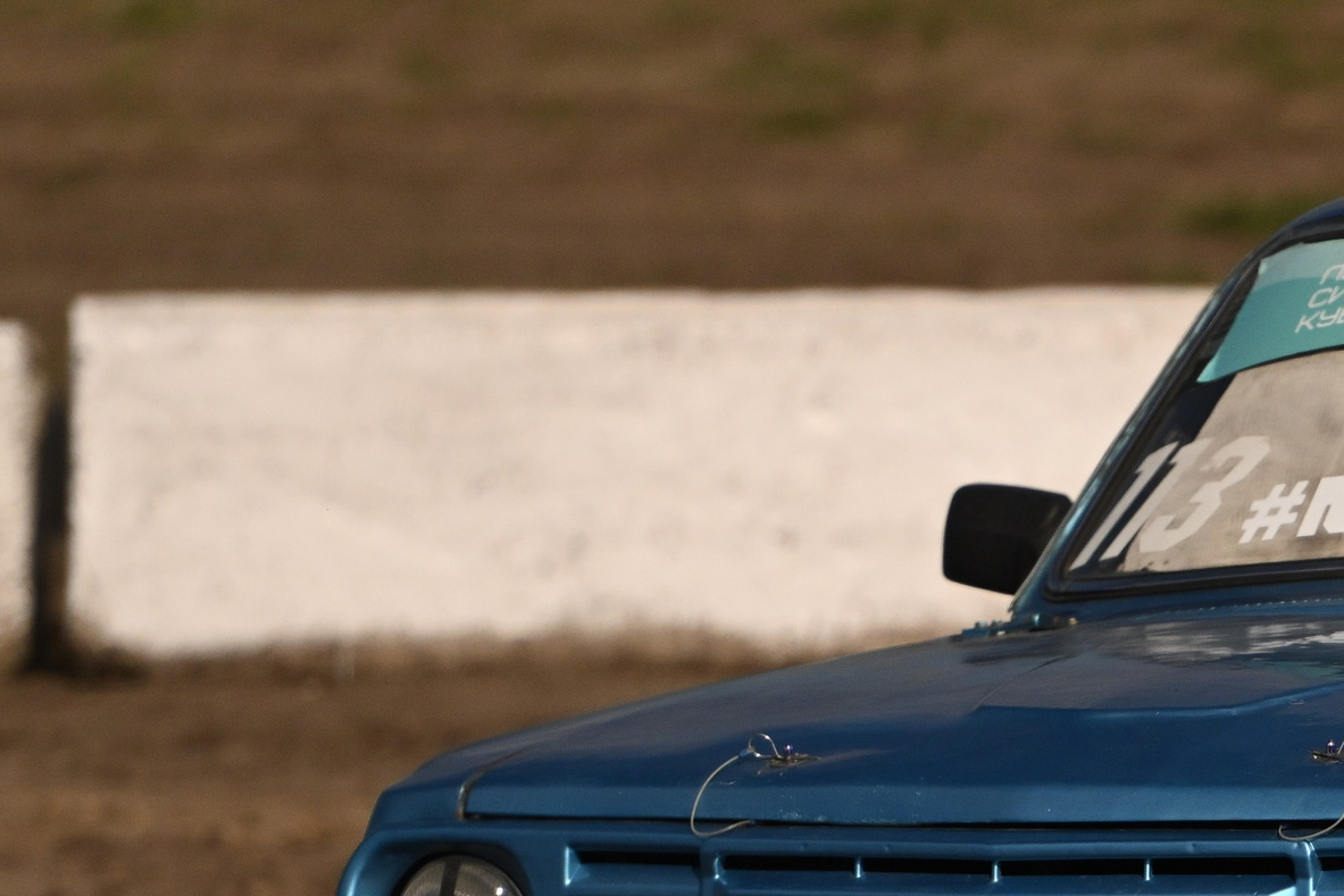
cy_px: 964
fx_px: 24231
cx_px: 1375
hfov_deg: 3.2
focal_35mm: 649
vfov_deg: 2.1
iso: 560
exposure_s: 1/32000
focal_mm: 200
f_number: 2.8
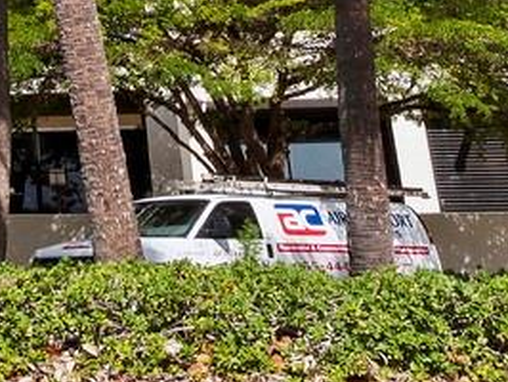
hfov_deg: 23.0
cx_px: 121
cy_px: -753
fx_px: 1234
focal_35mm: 84
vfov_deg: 11.2
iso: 400
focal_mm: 7
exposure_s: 1/500
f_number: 10
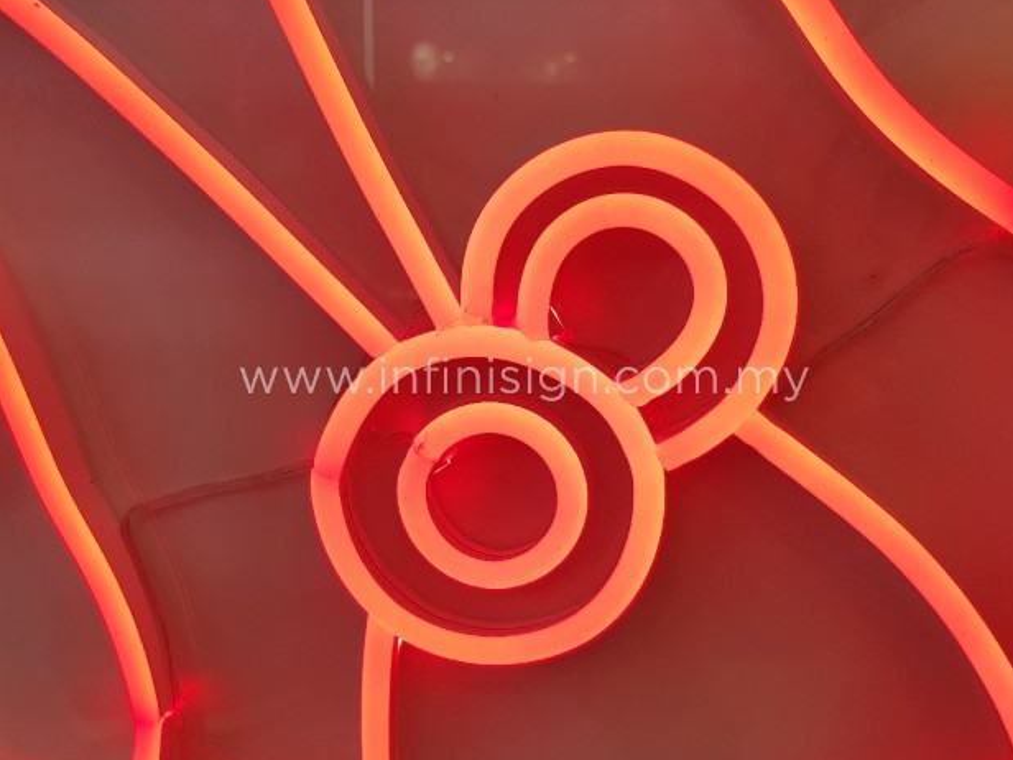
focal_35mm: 27
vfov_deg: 51.4
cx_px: 525
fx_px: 790
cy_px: 378
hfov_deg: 65.3
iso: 40
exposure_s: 1/155
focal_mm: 4.3
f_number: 1.7
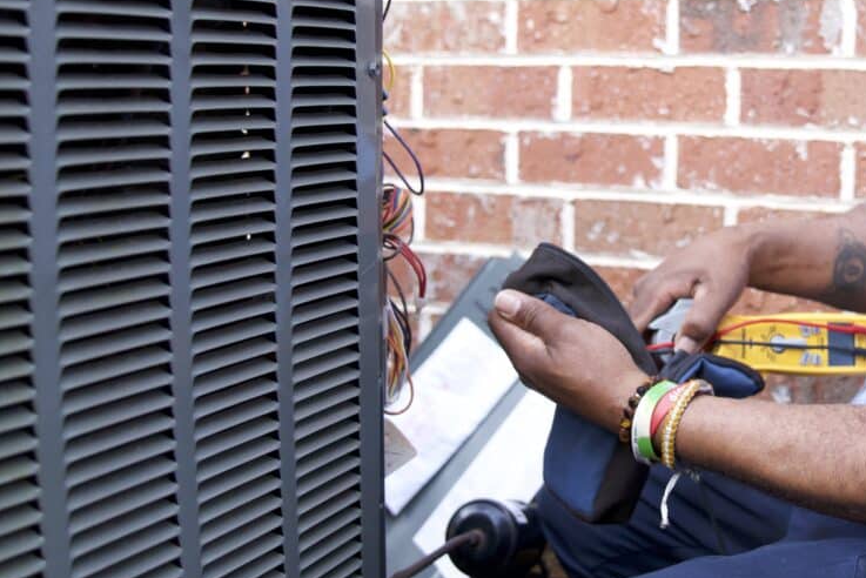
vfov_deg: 26.9
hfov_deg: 38.7
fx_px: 1203
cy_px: 208
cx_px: 638
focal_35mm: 50
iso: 800
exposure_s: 1/320
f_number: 2.8
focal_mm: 24
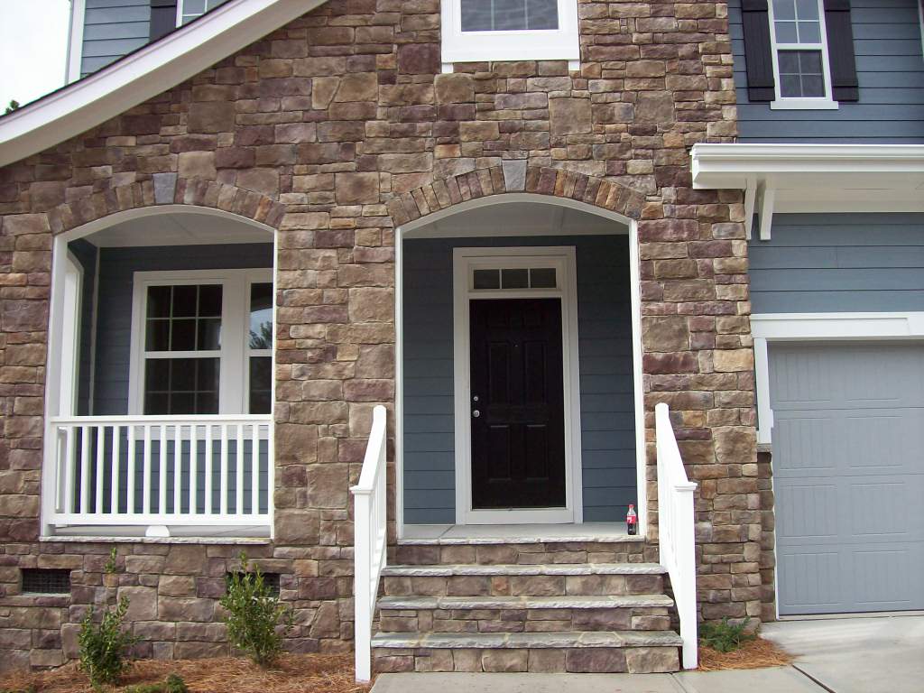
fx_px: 961
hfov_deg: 51.4
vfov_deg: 39.7
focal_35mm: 36
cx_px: 462
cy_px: 346
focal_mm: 6
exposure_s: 1/684
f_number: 2.7
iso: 80
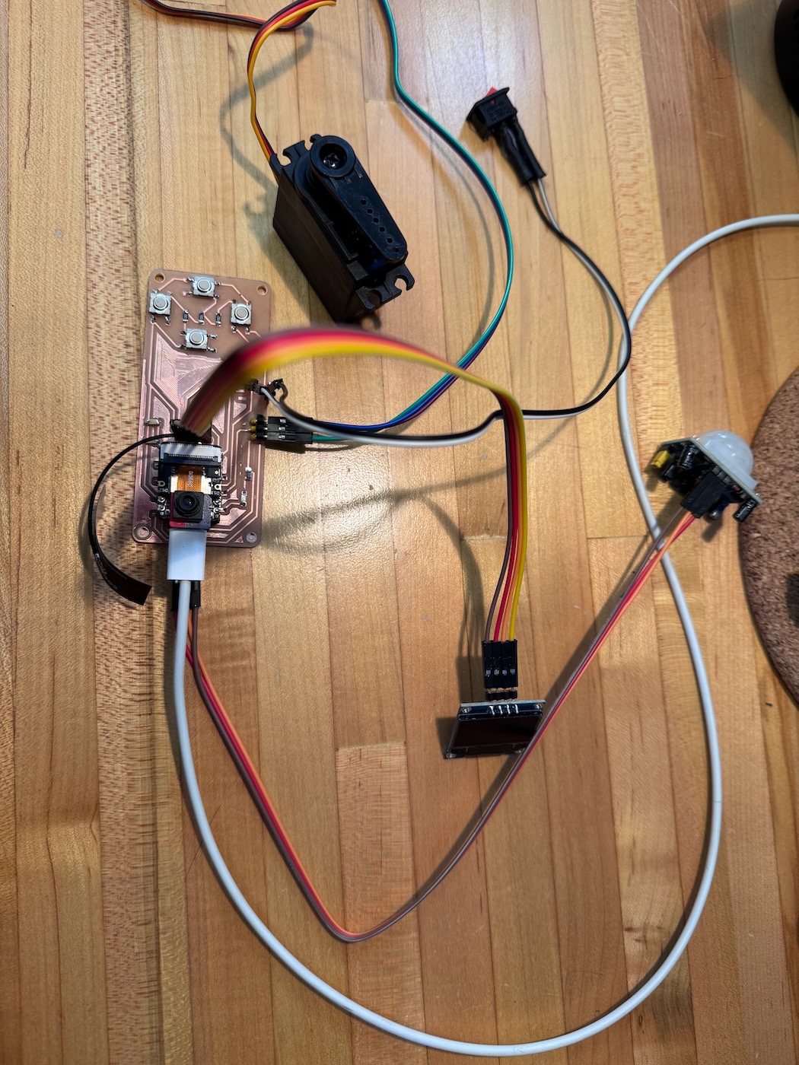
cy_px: 532
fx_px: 739
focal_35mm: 24
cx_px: 400
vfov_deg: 71.6
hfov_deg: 56.8
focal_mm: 6.76
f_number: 1.78
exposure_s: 1/60
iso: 160
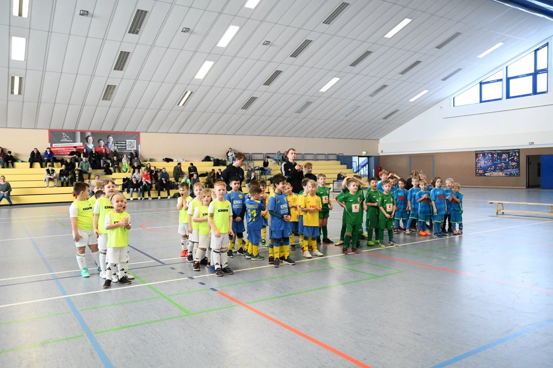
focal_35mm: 30
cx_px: 276
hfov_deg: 61.9
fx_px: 461
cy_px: 184
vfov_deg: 43.6
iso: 5000
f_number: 2.8
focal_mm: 30
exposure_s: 1/640
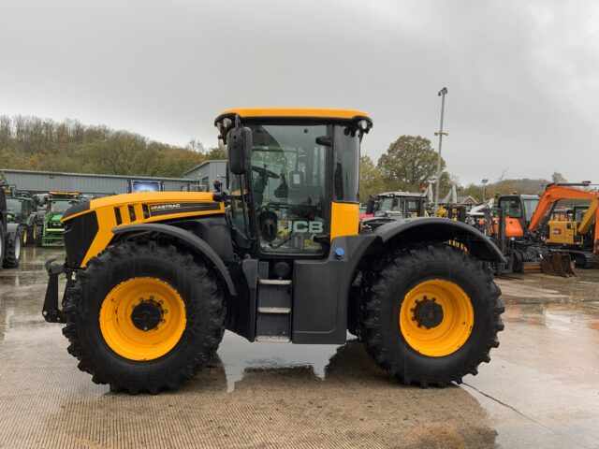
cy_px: 224
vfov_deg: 48.2
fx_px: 502
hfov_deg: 61.7
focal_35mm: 29
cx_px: 300
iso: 25
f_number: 1.8
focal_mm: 3
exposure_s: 1/122
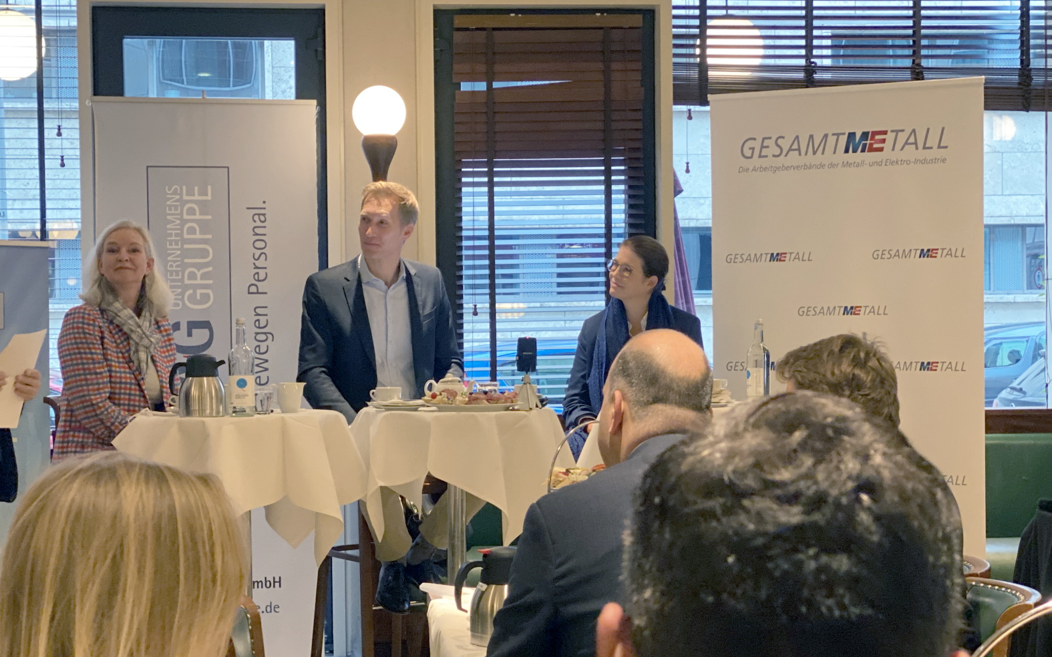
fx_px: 2007
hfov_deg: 29.4
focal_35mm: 70
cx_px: 480
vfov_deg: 18.6
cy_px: 363
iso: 320
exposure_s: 1/33
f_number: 2
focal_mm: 6
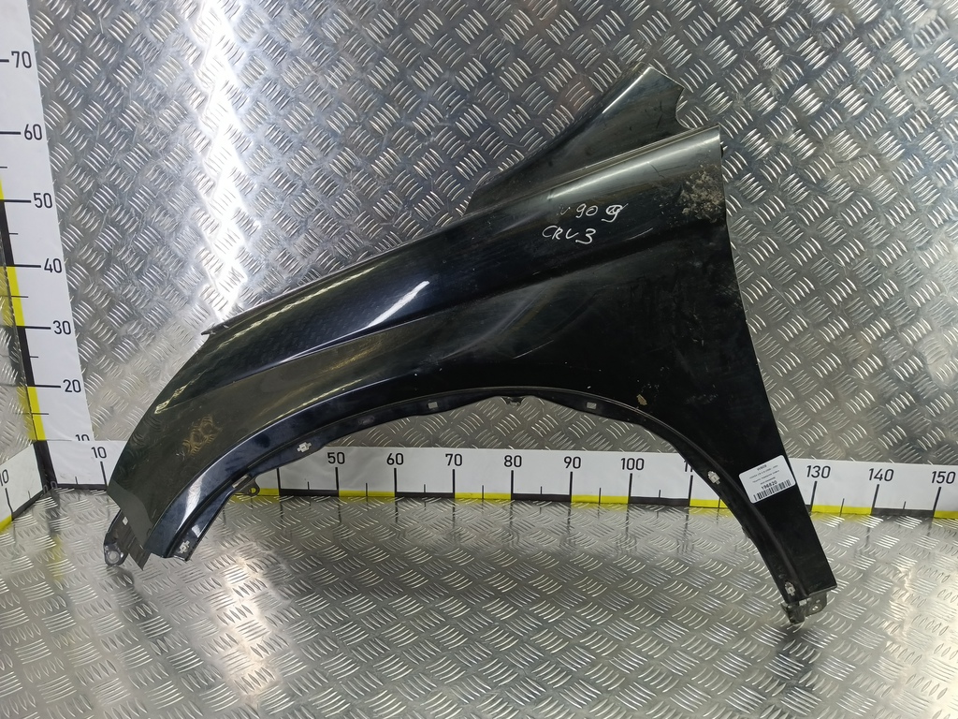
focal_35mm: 23
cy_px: 360
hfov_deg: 73.9
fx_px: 637
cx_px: 479
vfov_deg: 58.9
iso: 164
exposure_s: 1/50
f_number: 1.6
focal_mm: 4.11
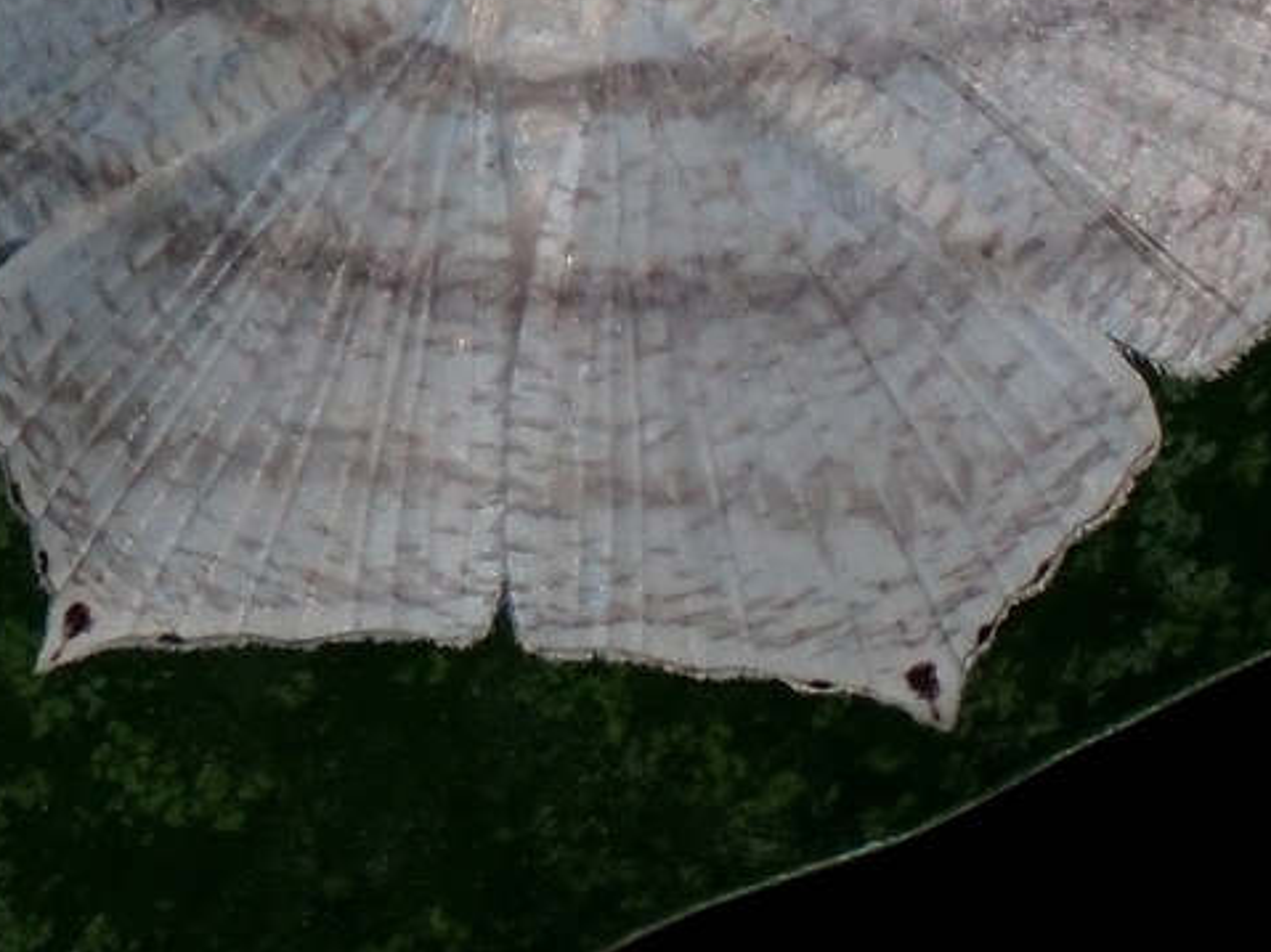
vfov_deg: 6.2
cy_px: 52
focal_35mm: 238
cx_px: 456
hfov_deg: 8.3
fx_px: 8736
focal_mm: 18
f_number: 6.3
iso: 200
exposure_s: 1/200
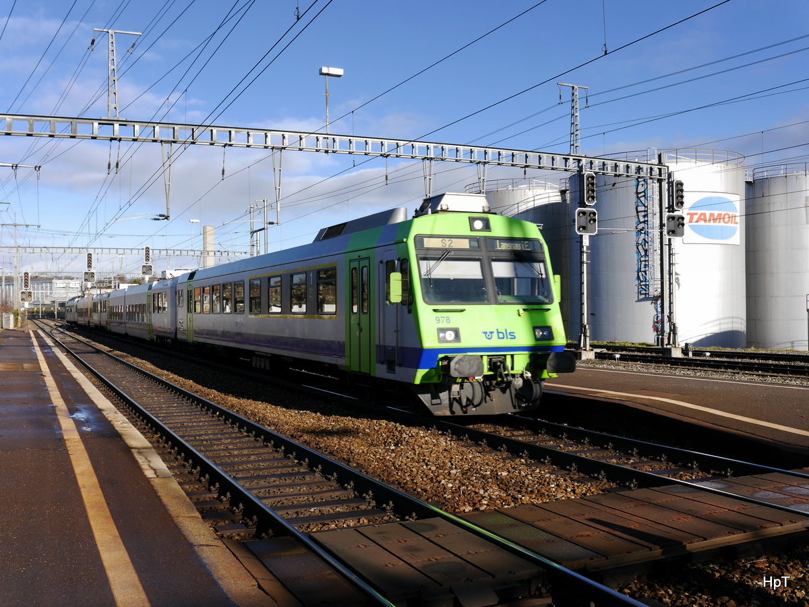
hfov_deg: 49.0
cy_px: 304
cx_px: 404
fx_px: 888
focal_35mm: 38
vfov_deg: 37.7
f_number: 8
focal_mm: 19
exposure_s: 1/320
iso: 160
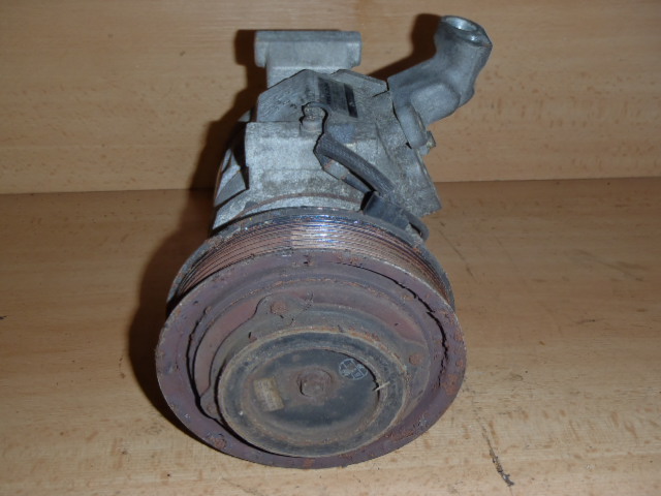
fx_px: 726
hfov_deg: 49.0
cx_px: 330
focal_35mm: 38
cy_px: 248
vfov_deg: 37.7
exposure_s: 1/40
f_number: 4.6
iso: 100
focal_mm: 6.83
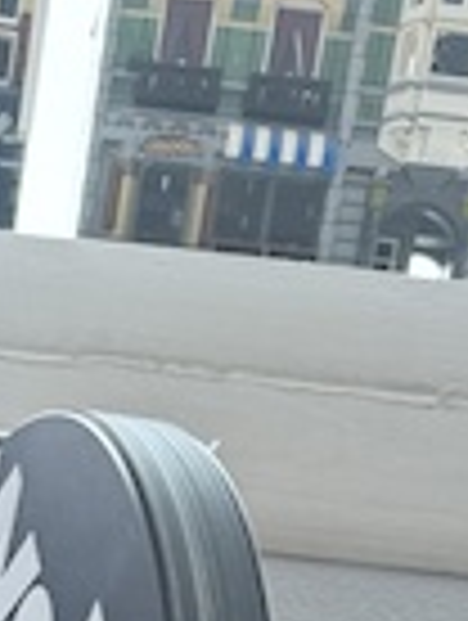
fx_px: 2498
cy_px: 1692
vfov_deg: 10.9
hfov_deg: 10.1
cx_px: -378
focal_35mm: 139
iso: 64
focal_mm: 6.86
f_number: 1.78
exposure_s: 1/200
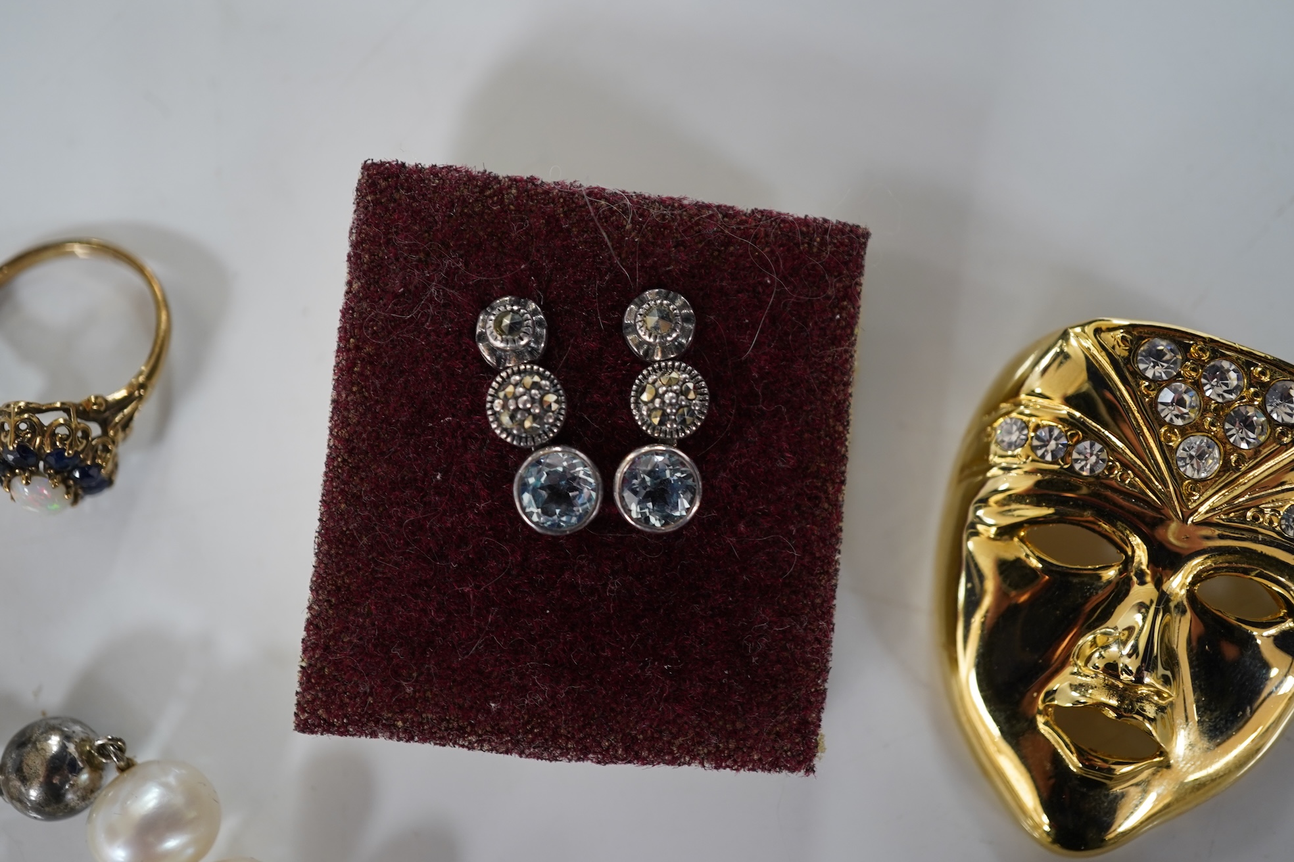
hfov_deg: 43.6
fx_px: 1617
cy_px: 431
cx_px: 647
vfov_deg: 29.9
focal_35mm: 45
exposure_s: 1/20
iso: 400
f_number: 4.5
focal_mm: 30
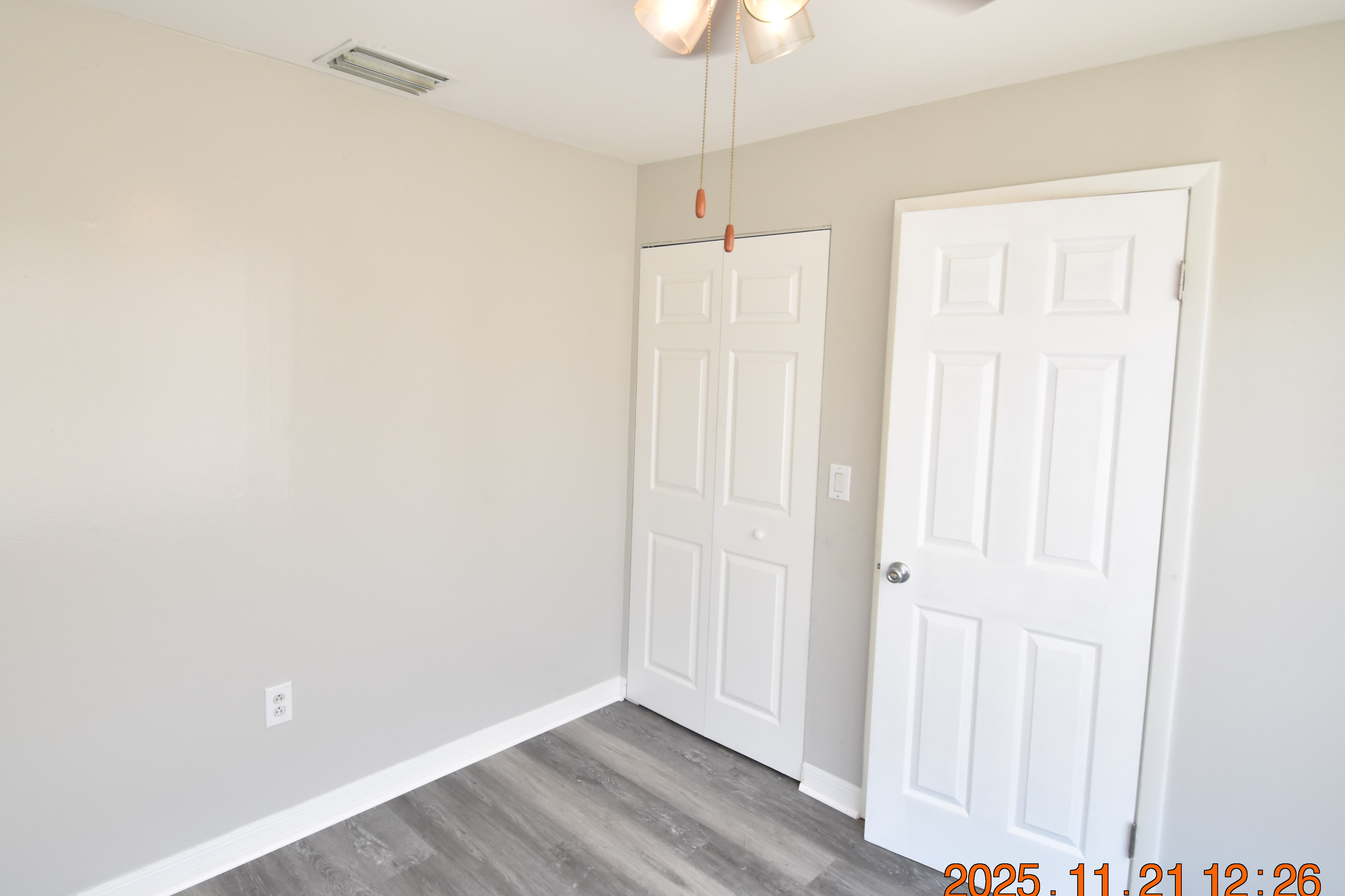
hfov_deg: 86.8
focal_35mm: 19
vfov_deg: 64.4
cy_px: 400
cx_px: 630
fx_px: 710
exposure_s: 1/90
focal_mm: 10
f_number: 3.5
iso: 800
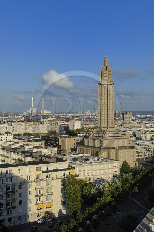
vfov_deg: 38.2
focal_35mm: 52
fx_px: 334
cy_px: 116
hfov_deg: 25.9
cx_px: 77
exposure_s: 1/250
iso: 200
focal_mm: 52
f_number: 13
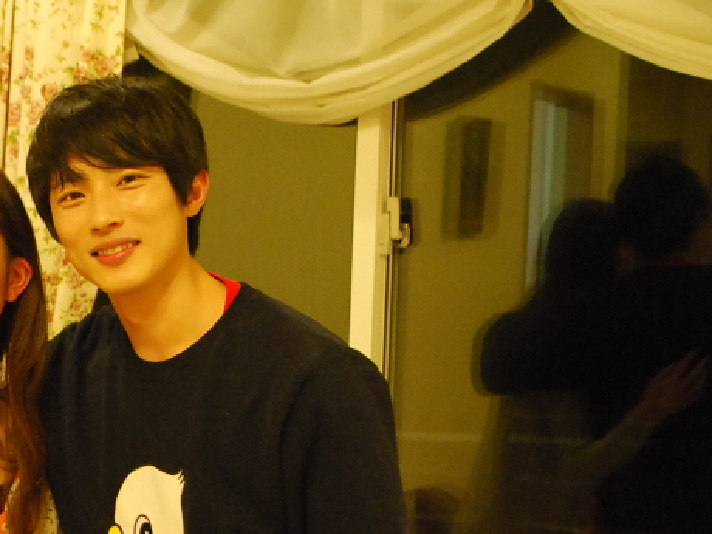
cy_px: 337
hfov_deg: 22.2
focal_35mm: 85
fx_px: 1748
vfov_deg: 17.3
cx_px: 20
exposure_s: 1/20
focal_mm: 28
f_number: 4.5
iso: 1600
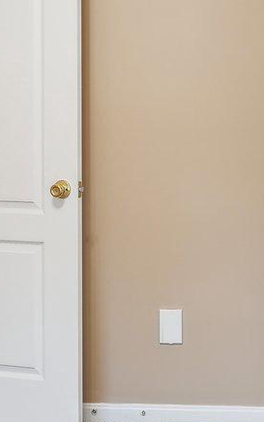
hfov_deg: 19.4
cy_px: 165
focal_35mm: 67
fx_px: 770
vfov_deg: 30.5
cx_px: 176
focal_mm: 14
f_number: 7.1
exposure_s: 1/10
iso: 160
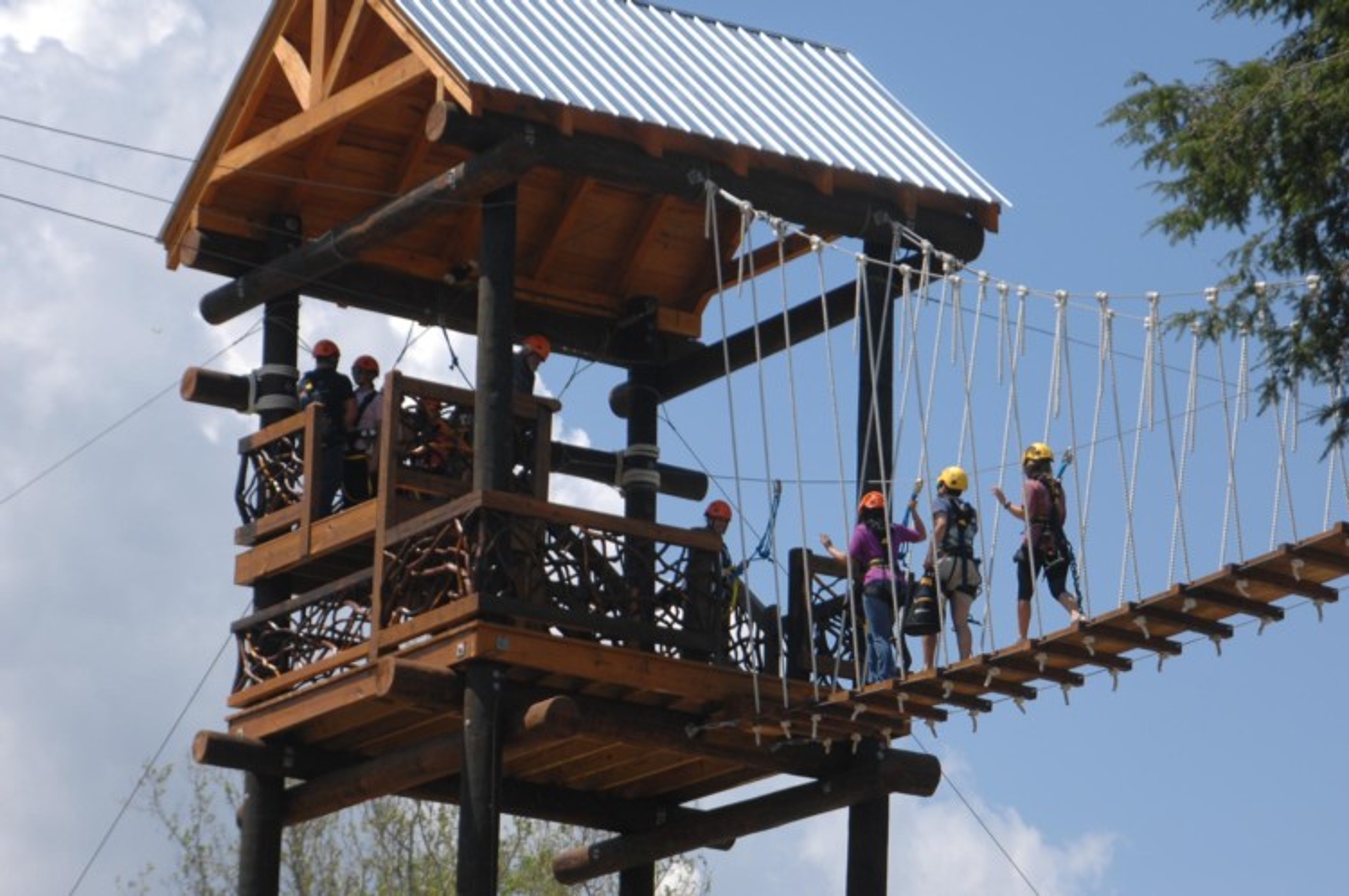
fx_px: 5613
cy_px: 448
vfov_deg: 9.1
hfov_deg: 13.7
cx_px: 674
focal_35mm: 150
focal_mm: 100
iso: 250
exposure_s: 1/1000
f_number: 5.3
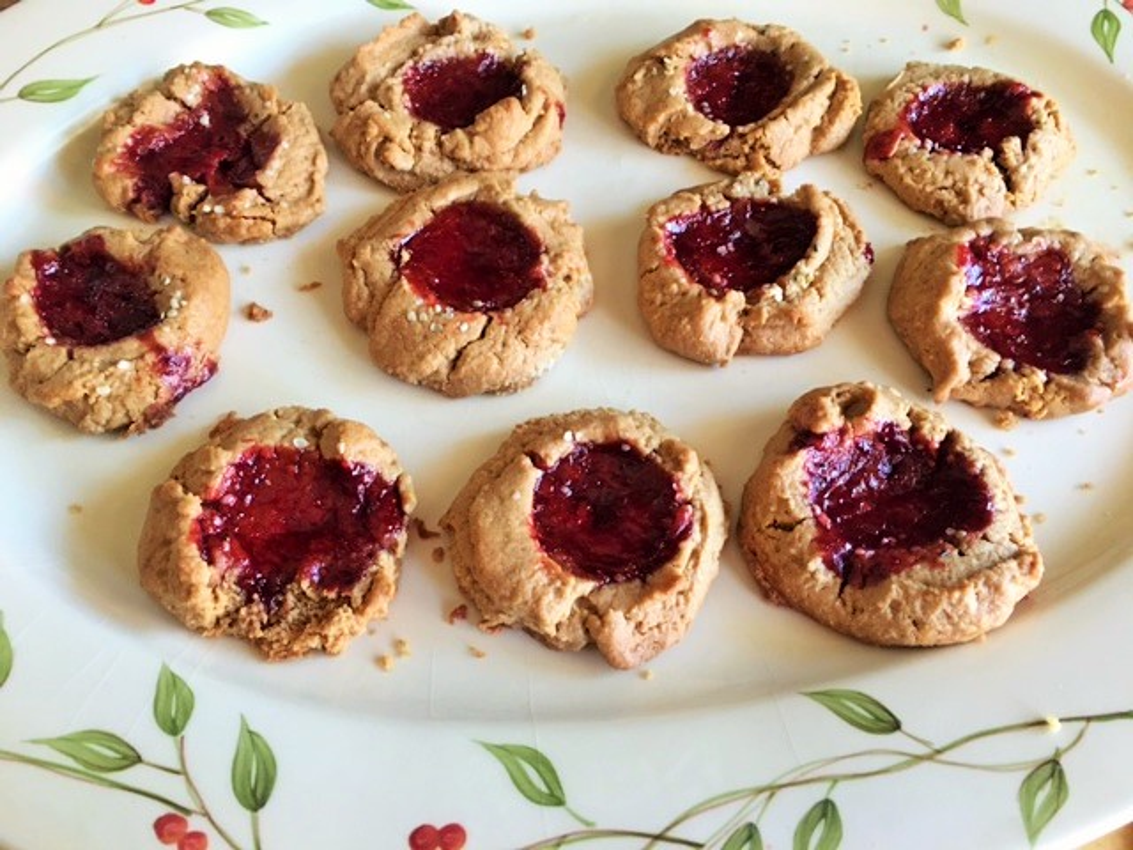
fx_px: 949
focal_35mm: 29
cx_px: 566
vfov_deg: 48.2
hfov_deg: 61.7
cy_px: 425
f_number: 2.2
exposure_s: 1/15
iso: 80
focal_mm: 4.15
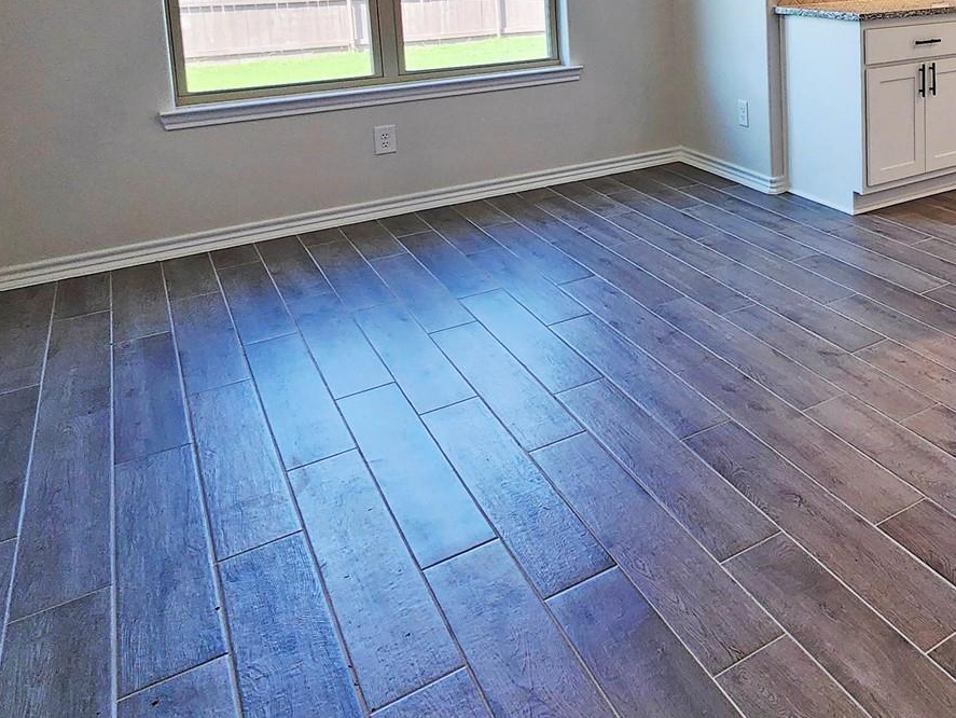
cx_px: 906
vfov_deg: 42.4
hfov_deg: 51.0
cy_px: 55
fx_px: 829
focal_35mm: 30
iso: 80
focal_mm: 2.2
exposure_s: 1/120
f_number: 2.2
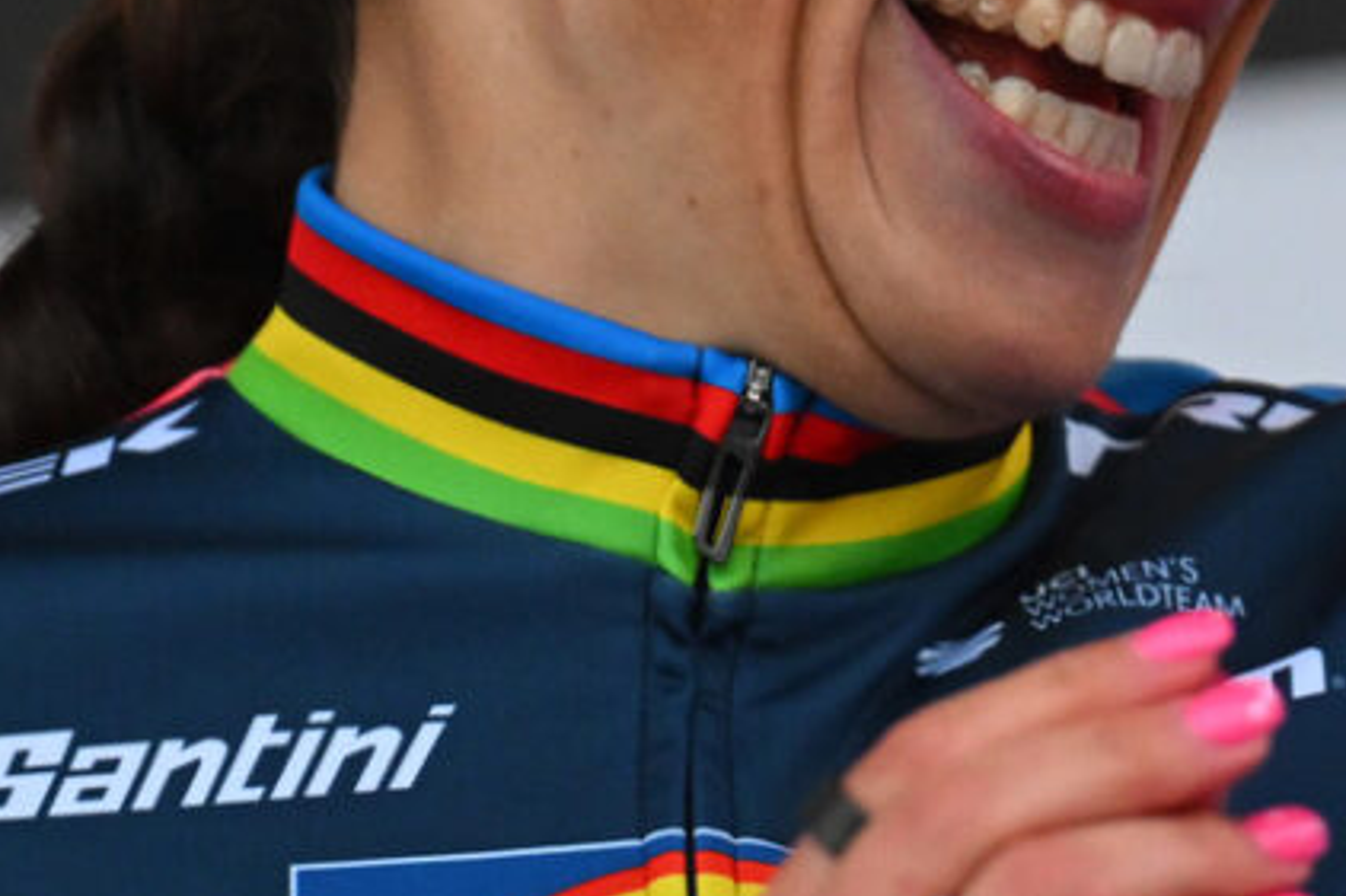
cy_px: 510
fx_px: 34046
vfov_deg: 1.5
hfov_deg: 2.3
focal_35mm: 911
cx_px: 1499
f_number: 2.8
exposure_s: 1/1250
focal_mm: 200
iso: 2000
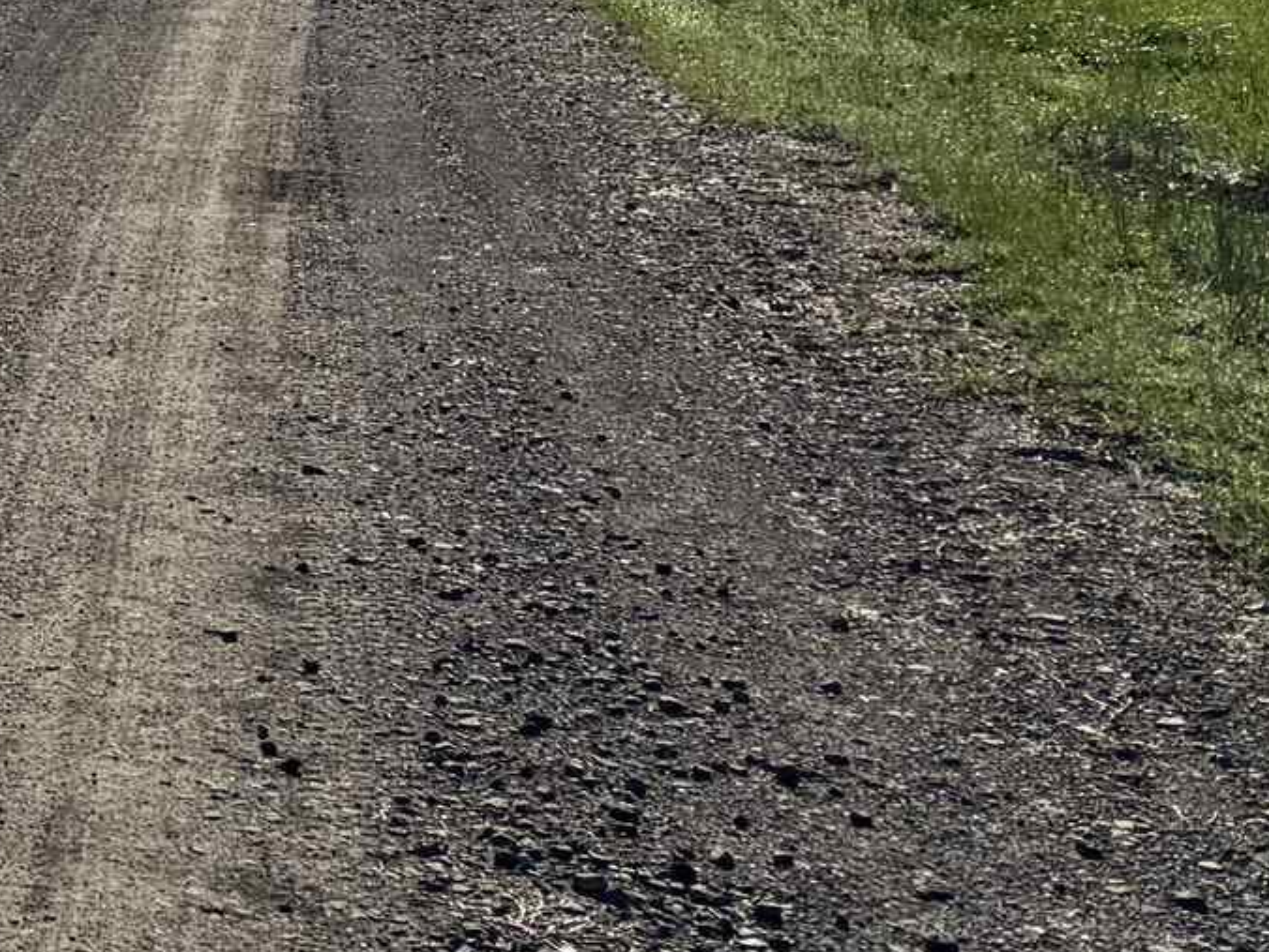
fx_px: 3996
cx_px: -1382
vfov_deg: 12.8
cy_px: -520
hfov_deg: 14.5
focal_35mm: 109
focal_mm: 6.76
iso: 100
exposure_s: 1/14286
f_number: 1.78
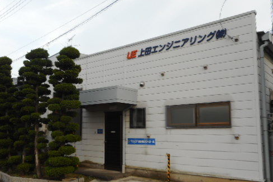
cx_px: 117
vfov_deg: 38.8
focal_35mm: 34
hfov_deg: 55.6
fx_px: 258
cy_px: 104
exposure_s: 1/50
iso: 80
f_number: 3.7
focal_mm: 4.5
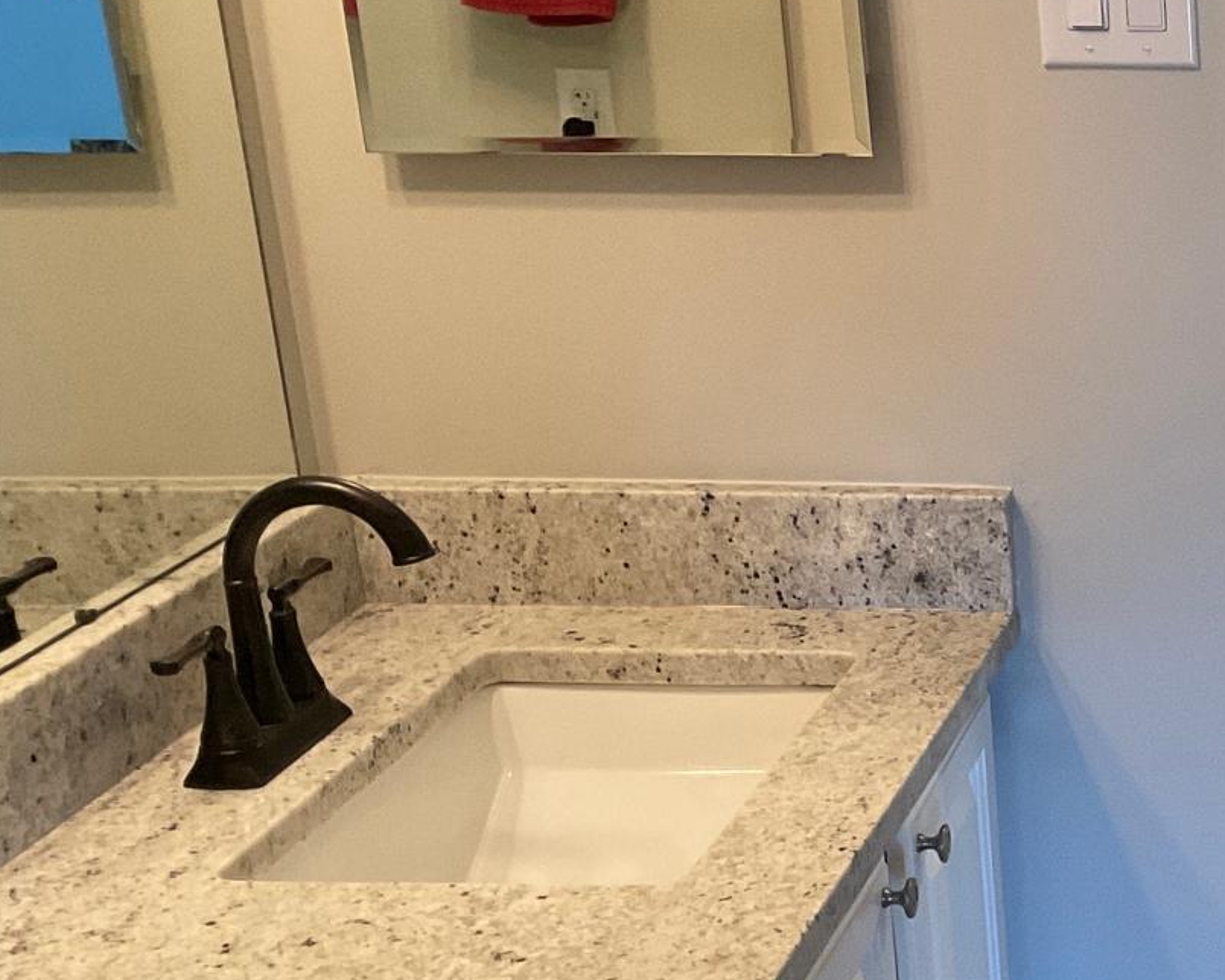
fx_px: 2610
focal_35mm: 72
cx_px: 1548
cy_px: 758
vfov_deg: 21.1
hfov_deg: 23.6
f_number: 1.8
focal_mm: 3
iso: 100
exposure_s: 1/60
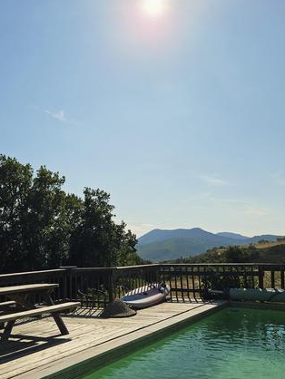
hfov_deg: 42.3
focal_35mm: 33
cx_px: 93
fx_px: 362
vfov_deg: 55.1
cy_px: 219
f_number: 1.8
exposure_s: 1/5257
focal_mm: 5.4
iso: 25
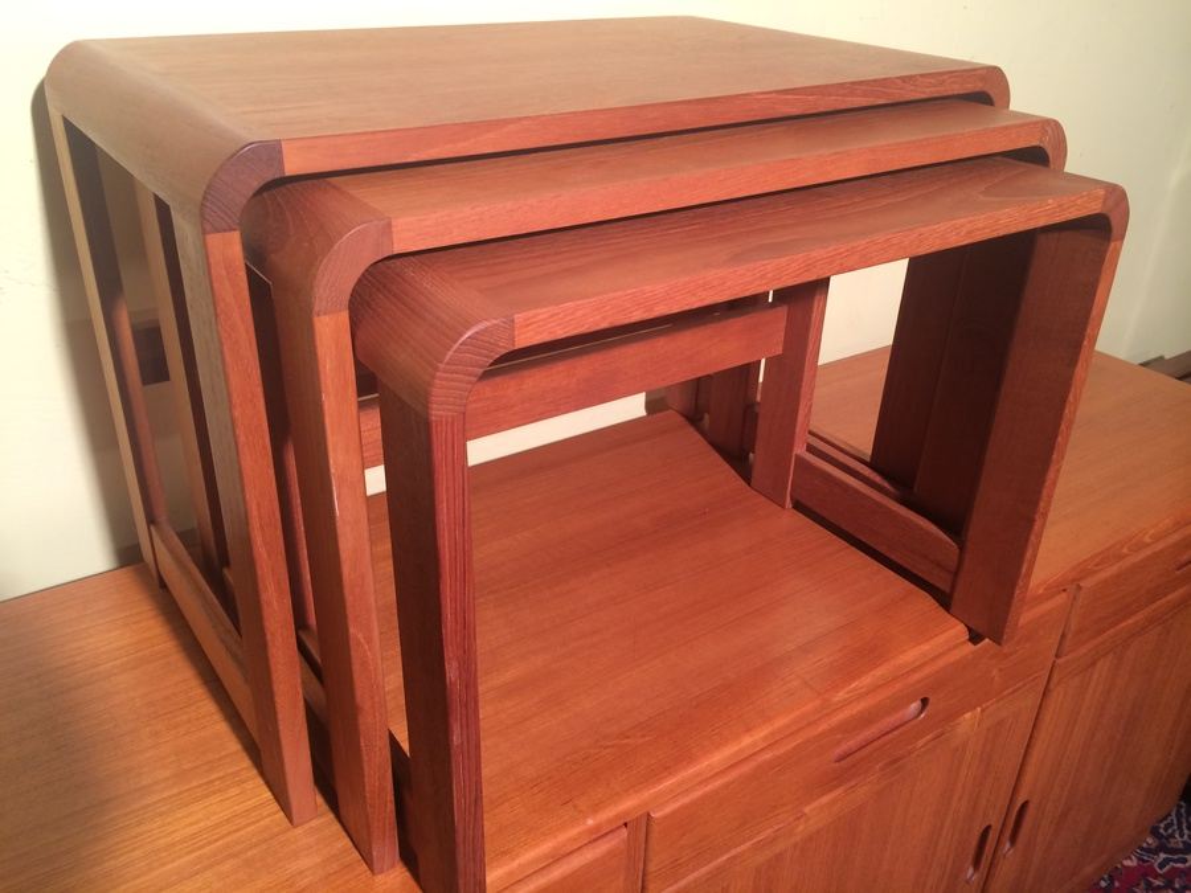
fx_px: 1032
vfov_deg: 46.8
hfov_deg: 60.0
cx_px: 596
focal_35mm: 30
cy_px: 446
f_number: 2.2
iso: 80
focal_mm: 4.12
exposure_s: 1/30
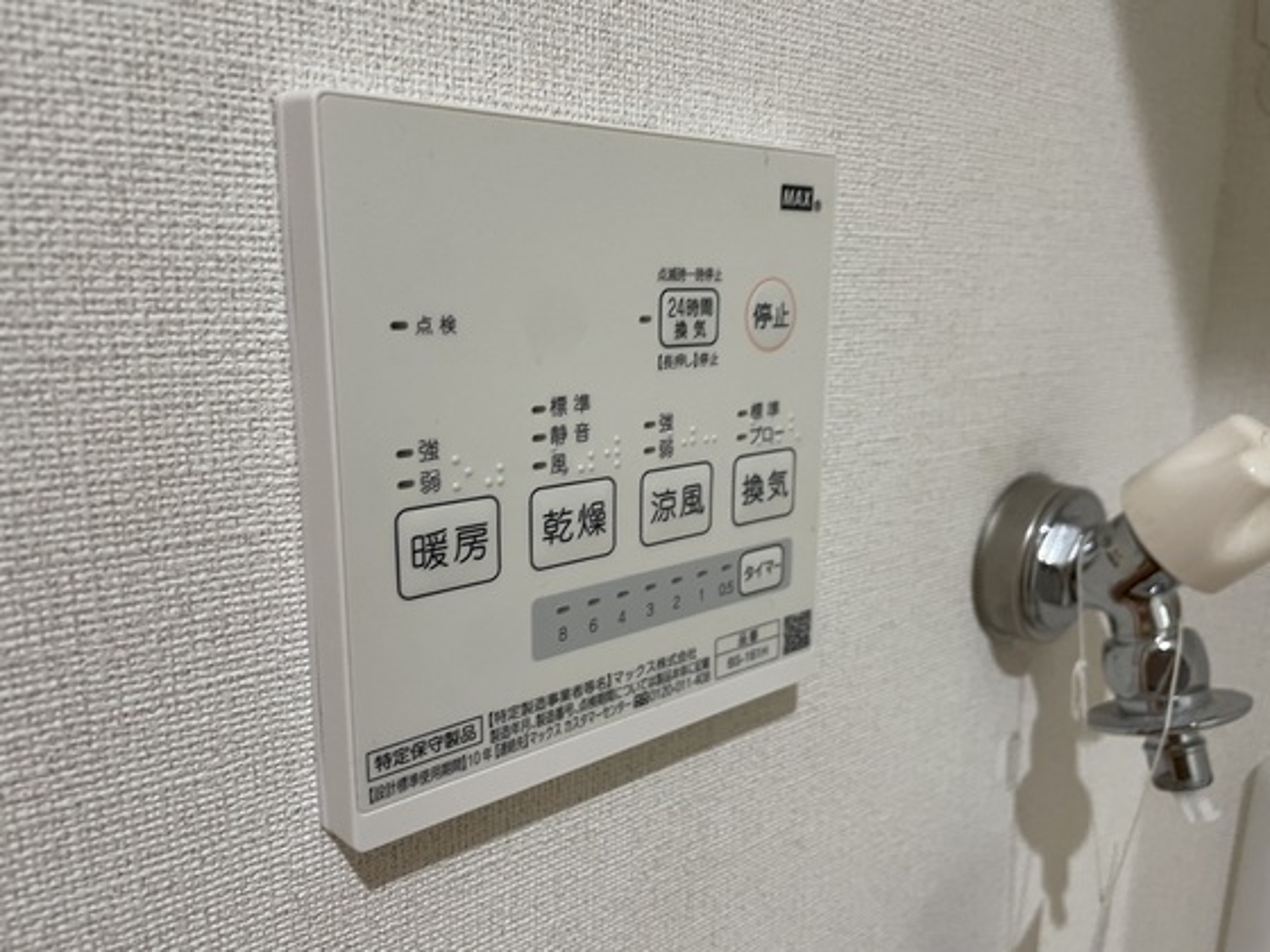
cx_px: 635
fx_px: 954
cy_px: 476
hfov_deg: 67.3
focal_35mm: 26
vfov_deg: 53.1
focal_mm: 4.2
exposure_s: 1/60
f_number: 1.6
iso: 125
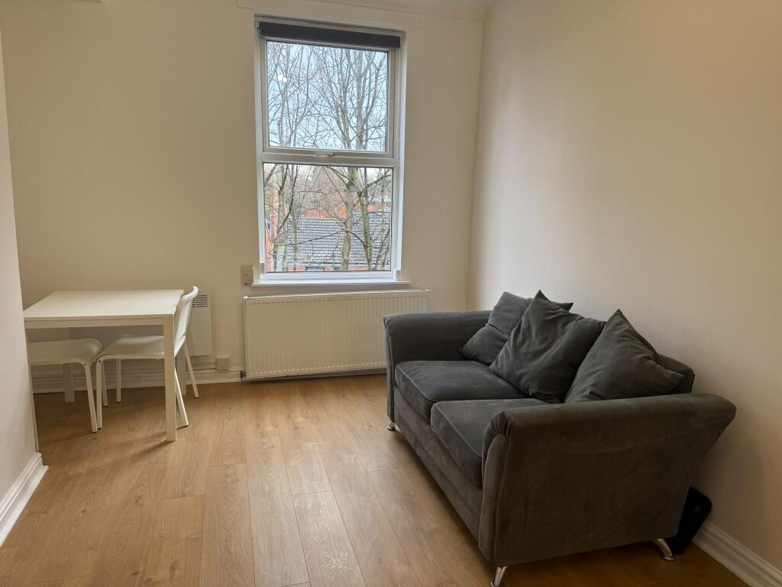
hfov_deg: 71.6
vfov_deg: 56.8
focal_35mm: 24
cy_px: 294
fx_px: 542
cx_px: 391
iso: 64
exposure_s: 1/100
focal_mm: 6.76
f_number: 1.78
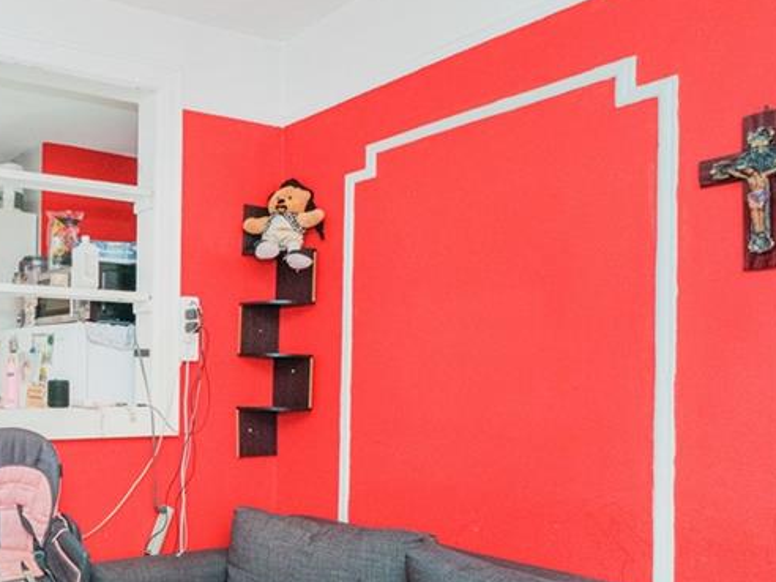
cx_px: -24
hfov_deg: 47.9
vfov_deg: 46.2
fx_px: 673
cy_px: 375
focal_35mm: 30
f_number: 10
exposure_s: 1/60
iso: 1600
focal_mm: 10
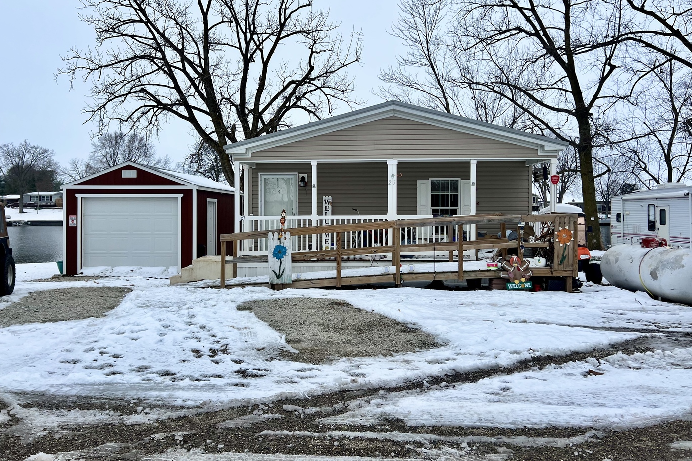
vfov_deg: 46.3
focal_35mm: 28
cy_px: 211
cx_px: 336
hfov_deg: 65.5
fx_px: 538
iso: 50
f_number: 1.5
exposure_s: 1/6211
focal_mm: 5.7
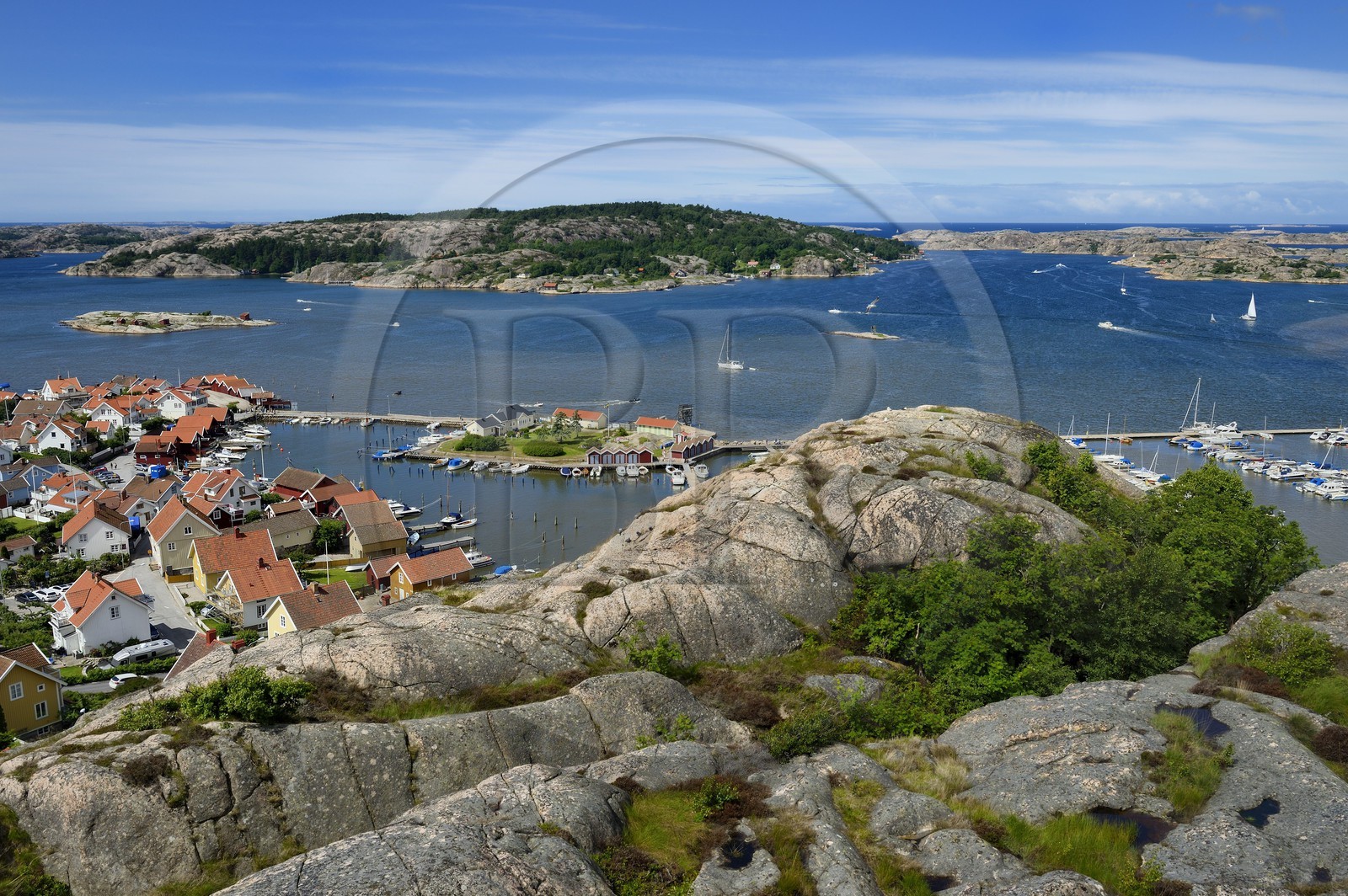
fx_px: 1160
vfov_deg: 42.3
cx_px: 674
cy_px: 448
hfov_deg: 60.3
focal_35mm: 31
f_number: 11
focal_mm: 31
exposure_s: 1/400
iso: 200
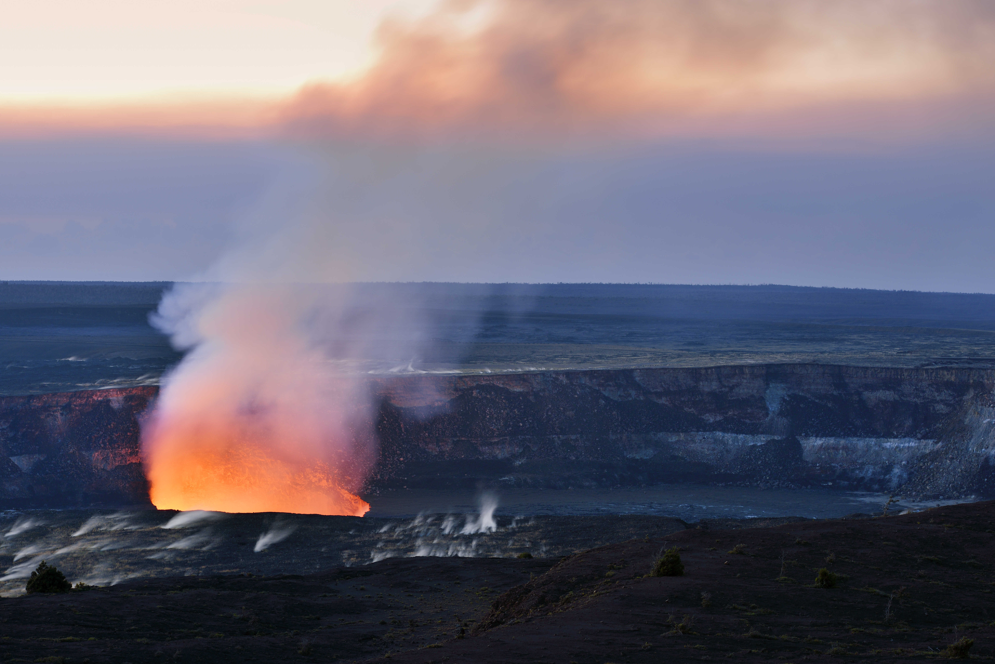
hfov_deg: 23.6
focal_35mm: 86
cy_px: 332
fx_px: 2378
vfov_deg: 15.9
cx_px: 498
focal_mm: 86
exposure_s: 5
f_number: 8
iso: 200
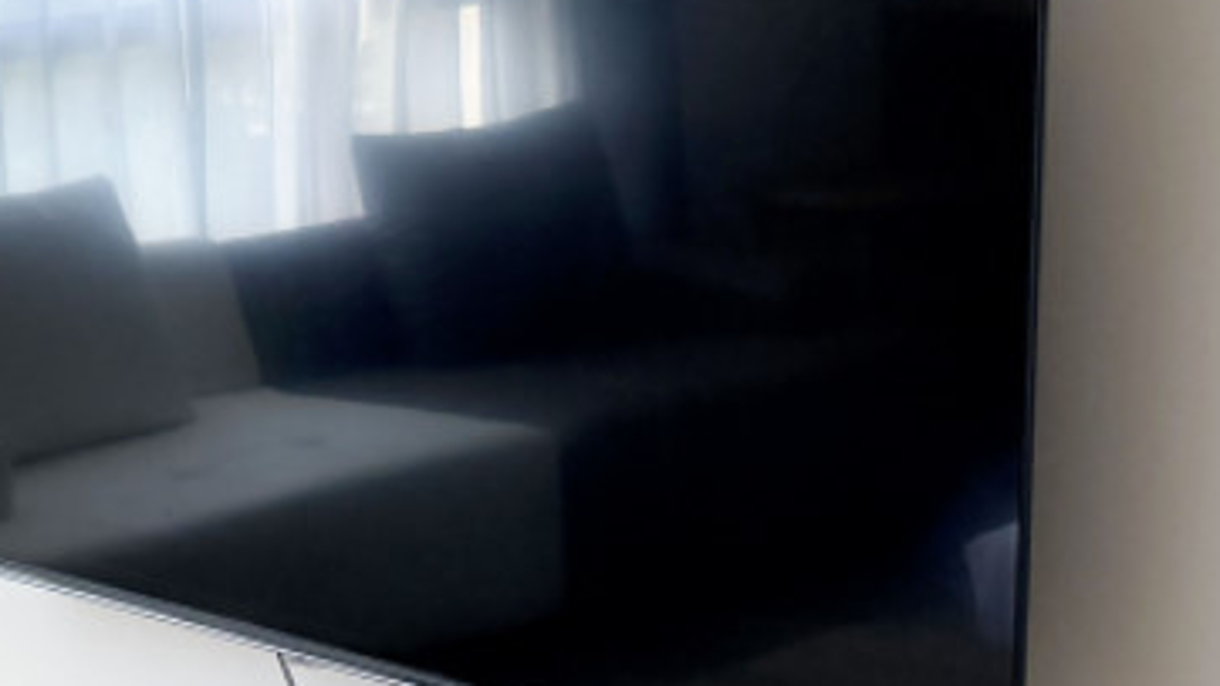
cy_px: 226
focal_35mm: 87
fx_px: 2814
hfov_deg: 21.3
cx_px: -504
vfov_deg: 13.9
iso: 200
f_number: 1.78
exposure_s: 1/161
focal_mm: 6.76
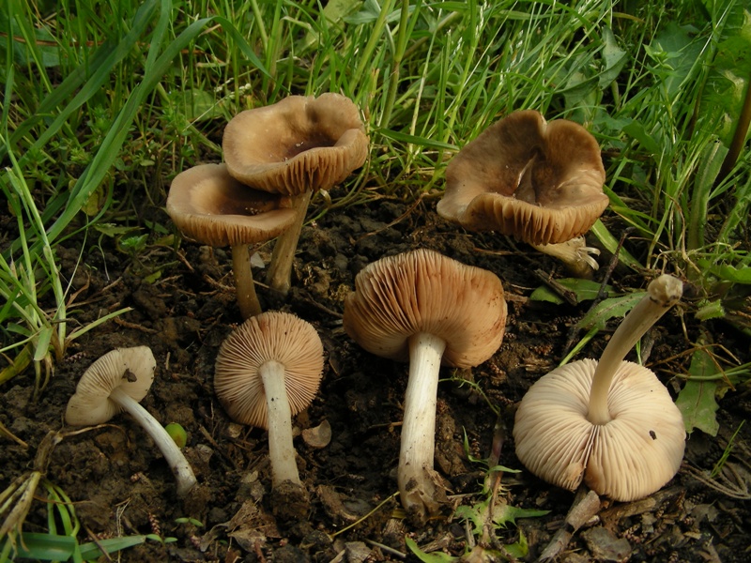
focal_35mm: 38
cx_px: 376
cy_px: 282
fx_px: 824
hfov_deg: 49.0
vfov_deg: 37.7
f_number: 4
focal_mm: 6.3
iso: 50
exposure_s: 1/125
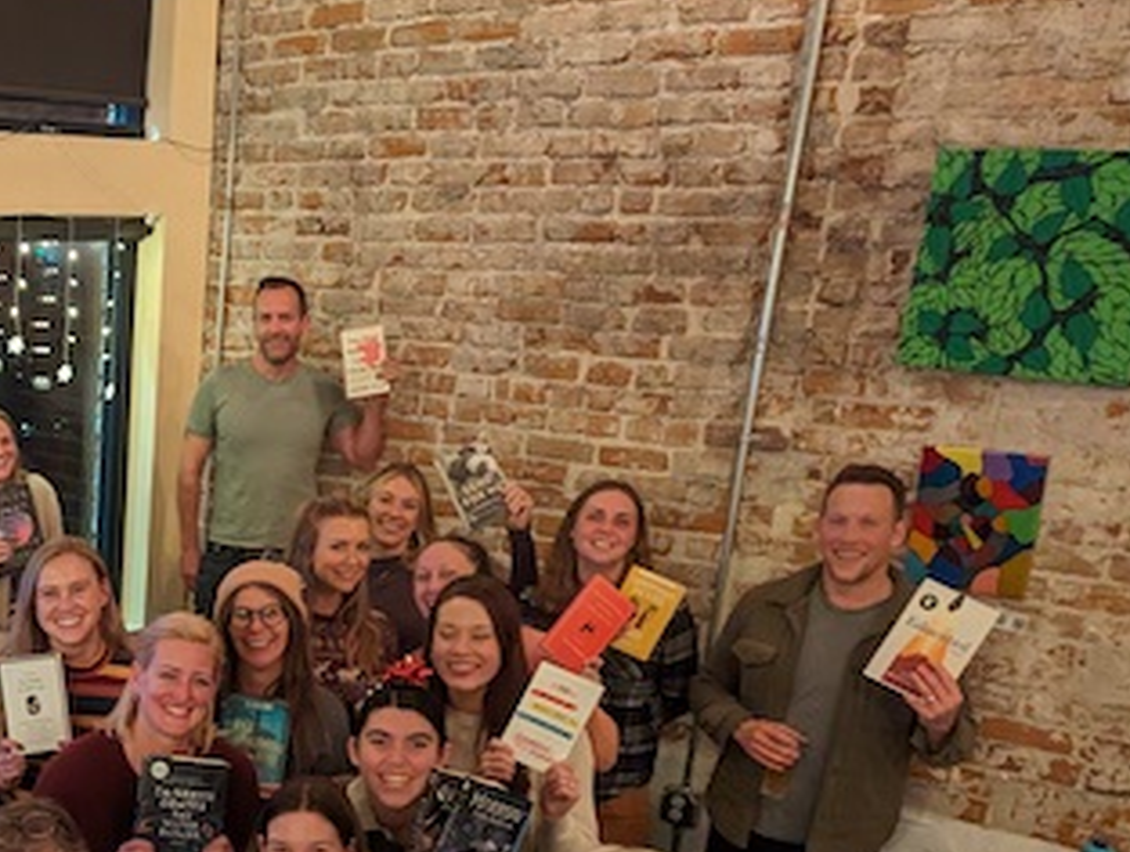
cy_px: 765
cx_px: 43
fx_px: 1603
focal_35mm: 49
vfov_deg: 28.6
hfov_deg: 35.7
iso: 1608
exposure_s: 1/40
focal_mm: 6.81
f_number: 1.85
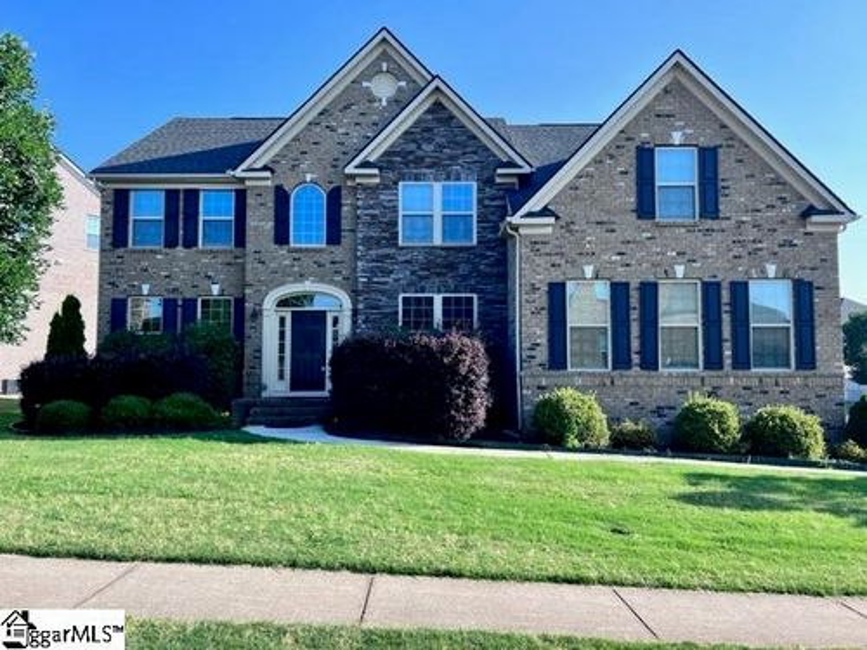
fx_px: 651
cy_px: 325
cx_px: 434
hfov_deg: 67.3
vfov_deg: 53.1
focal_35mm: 26
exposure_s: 1/1124
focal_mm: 5.7
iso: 50
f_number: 1.5
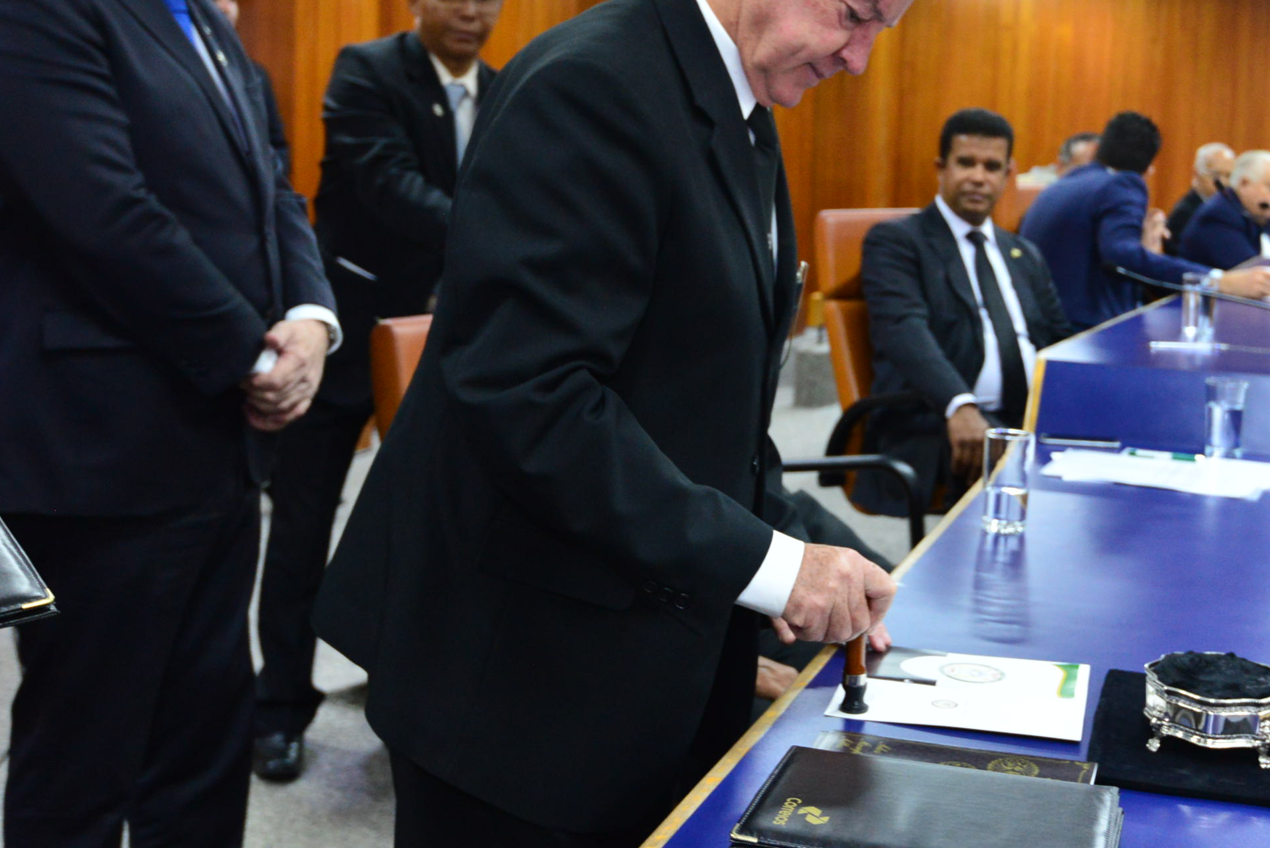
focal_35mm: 55
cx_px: 821
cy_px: 276
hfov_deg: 36.0
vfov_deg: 24.5
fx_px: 1941
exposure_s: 1/60
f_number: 5
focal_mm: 35
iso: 2500
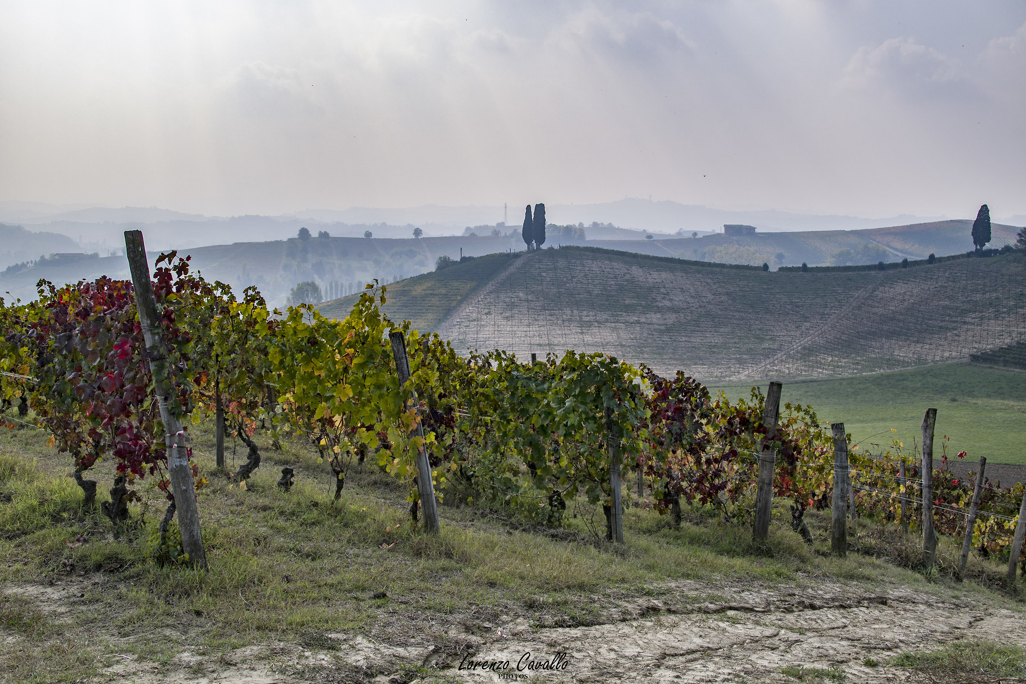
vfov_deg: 31.9
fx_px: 1197
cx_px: 513
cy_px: 342
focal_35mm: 42
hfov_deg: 46.4
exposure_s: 1/500
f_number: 10
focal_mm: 28
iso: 250
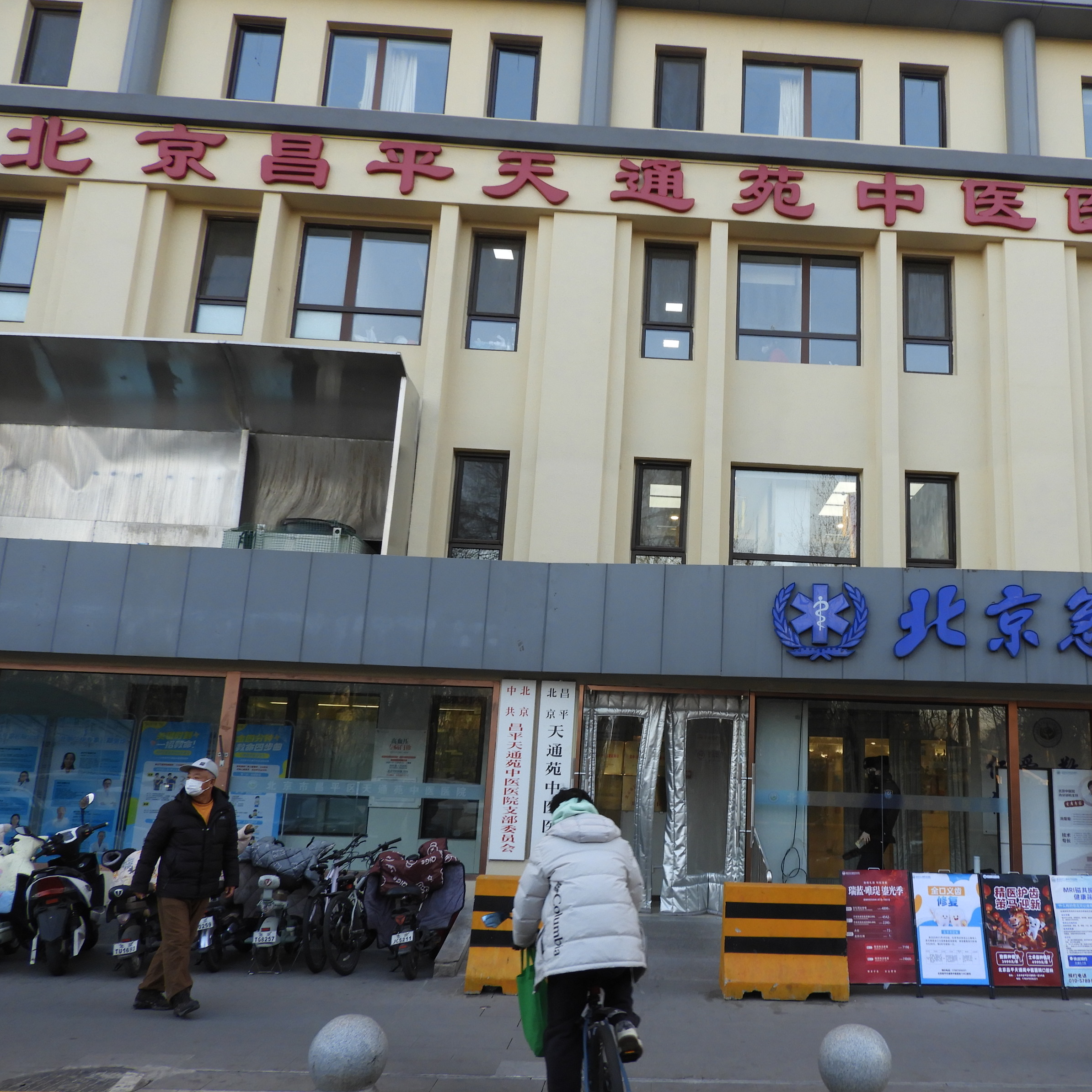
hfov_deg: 54.7
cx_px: 709
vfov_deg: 55.6
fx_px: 1035
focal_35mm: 29
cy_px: 557
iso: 100
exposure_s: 1/100
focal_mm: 4.3
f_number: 3.3
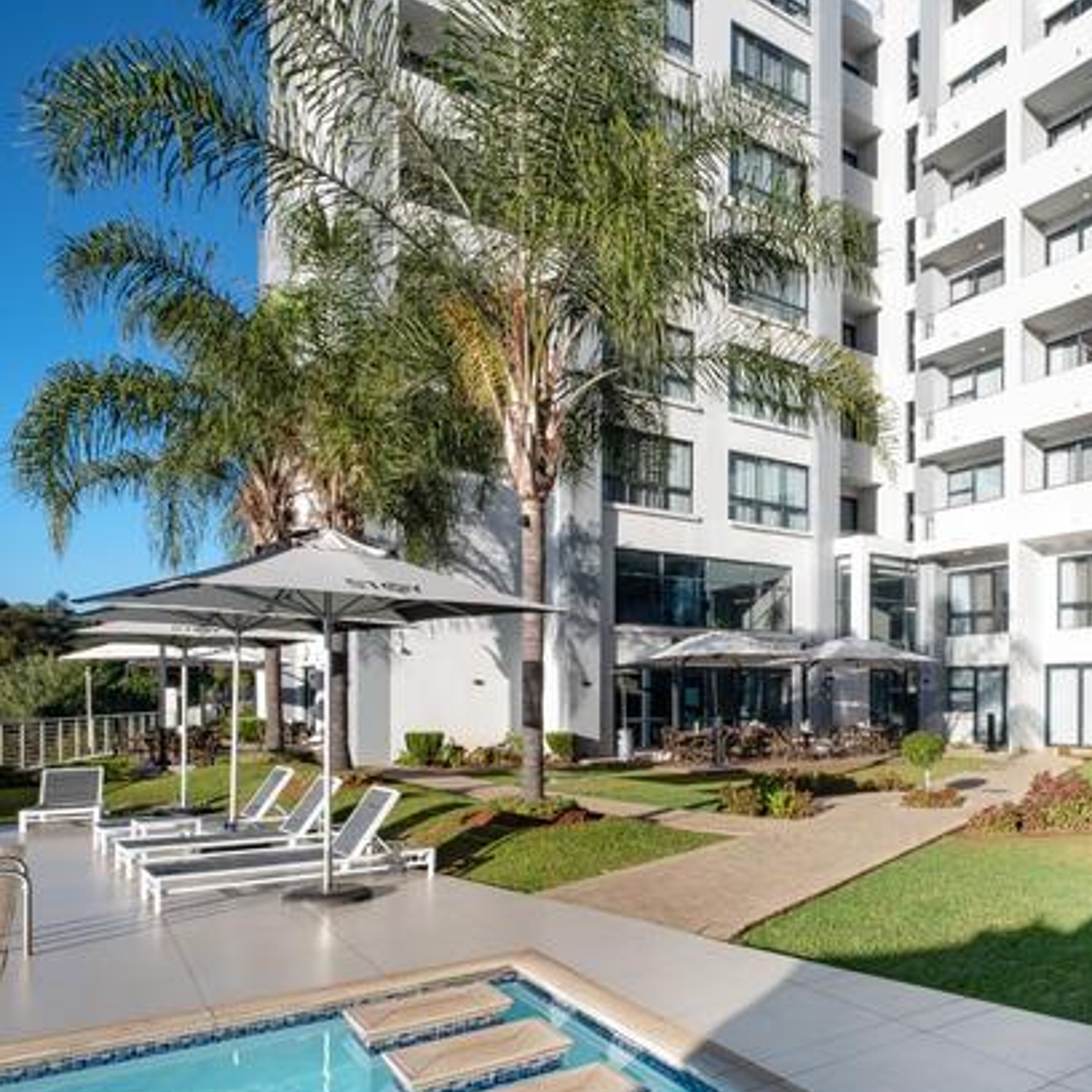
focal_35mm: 25
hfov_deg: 58.6
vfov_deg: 62.0
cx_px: 856
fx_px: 892
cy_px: 689
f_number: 13
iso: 100
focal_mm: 10
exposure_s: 1/50
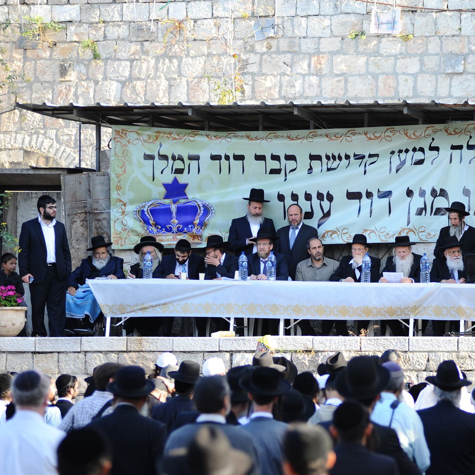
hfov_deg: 11.3
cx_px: 354
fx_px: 2391
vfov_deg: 11.3
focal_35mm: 154
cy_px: 238
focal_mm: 120
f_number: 2.8
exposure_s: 1/640
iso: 320
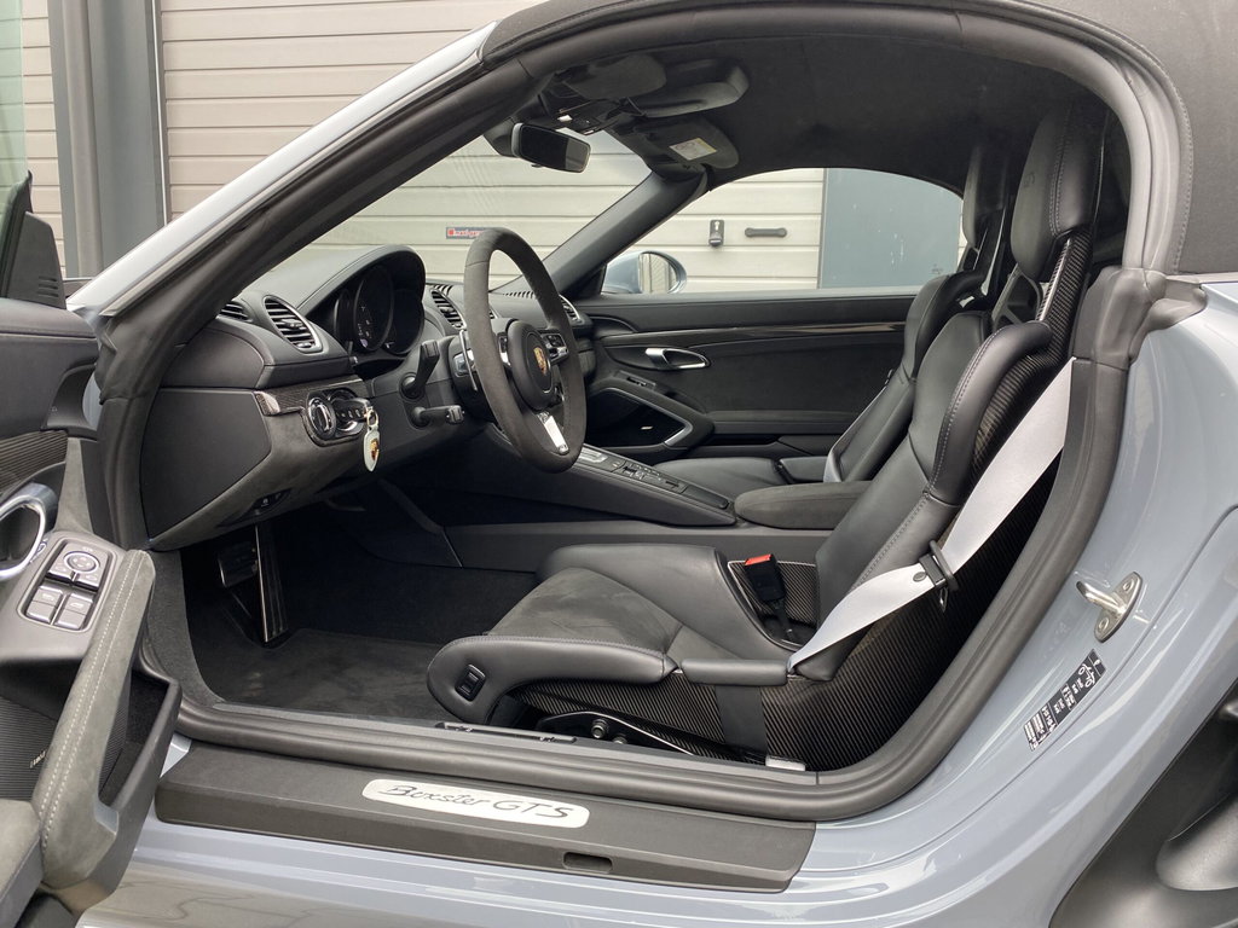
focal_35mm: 26
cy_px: 464
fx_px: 930
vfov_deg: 53.1
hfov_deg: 67.3
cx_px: 619
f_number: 1.8
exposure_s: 1/104
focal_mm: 4.25
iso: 125
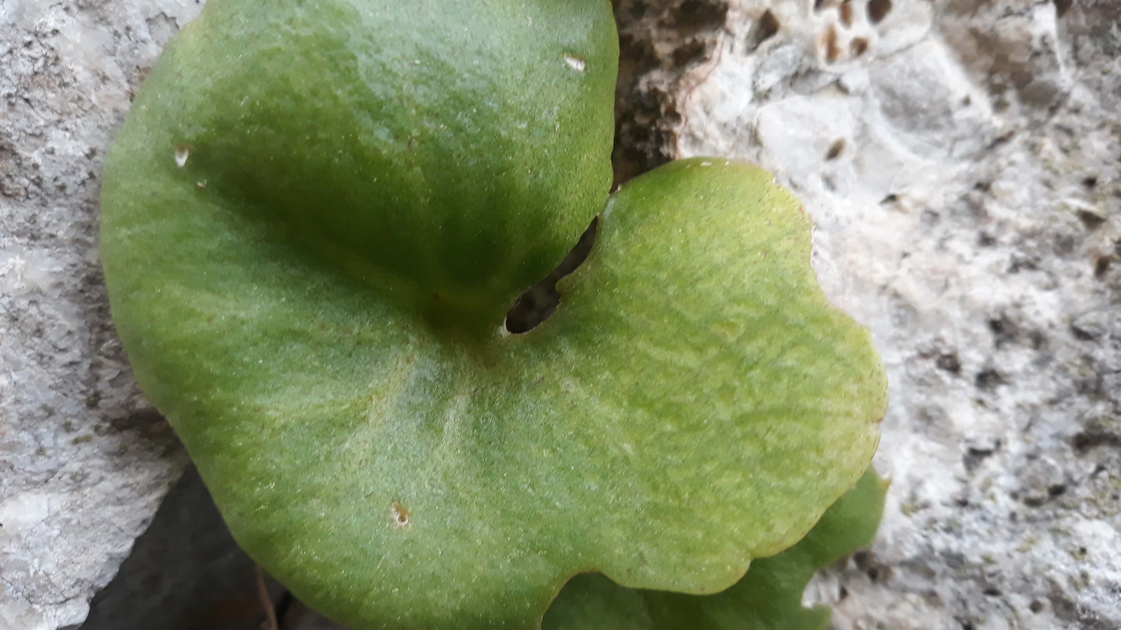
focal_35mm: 30
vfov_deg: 38.9
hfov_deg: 64.3
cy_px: 319
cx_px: 559
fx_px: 892
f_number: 1.7
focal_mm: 3.71
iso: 100
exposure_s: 1/50
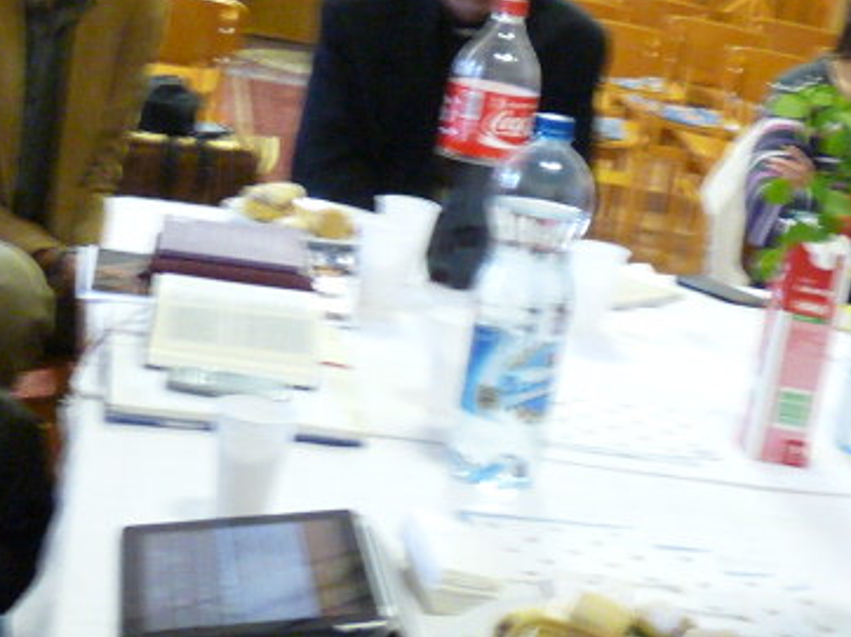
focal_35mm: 92
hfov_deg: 21.2
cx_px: 611
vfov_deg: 16.0
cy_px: 195
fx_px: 2260
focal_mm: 5.2
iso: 400
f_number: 3
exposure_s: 1/10
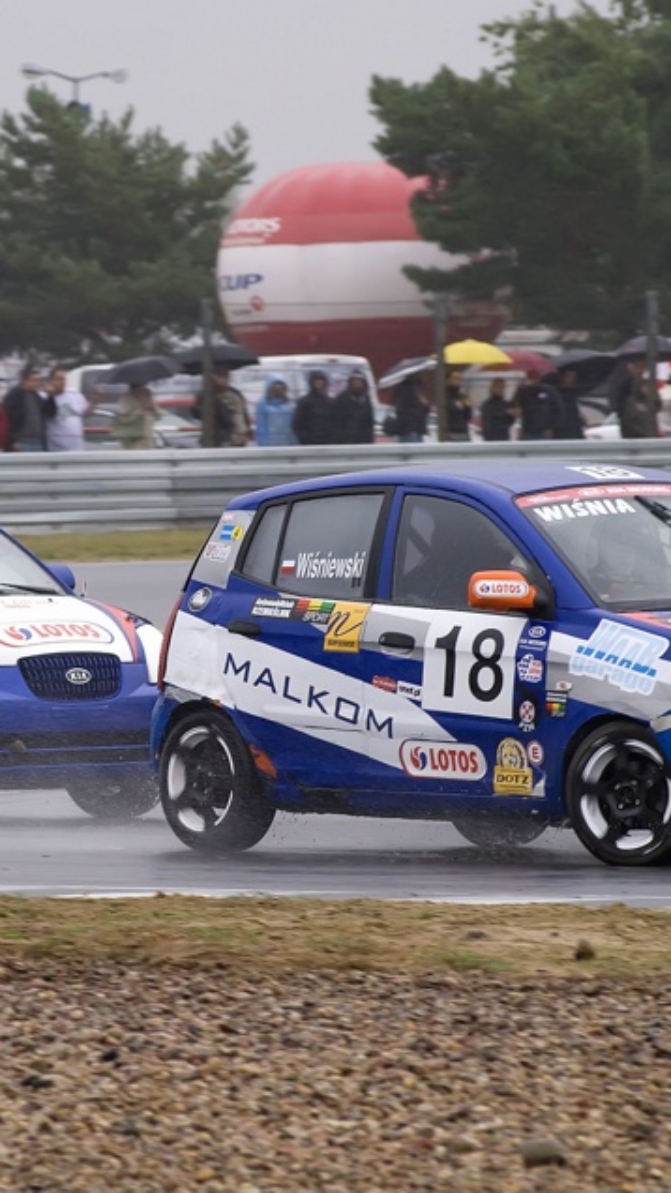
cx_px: 181
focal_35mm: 319
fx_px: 10078
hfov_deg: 3.8
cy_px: 595
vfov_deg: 6.8
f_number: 8
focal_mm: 135
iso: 400
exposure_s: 1/320
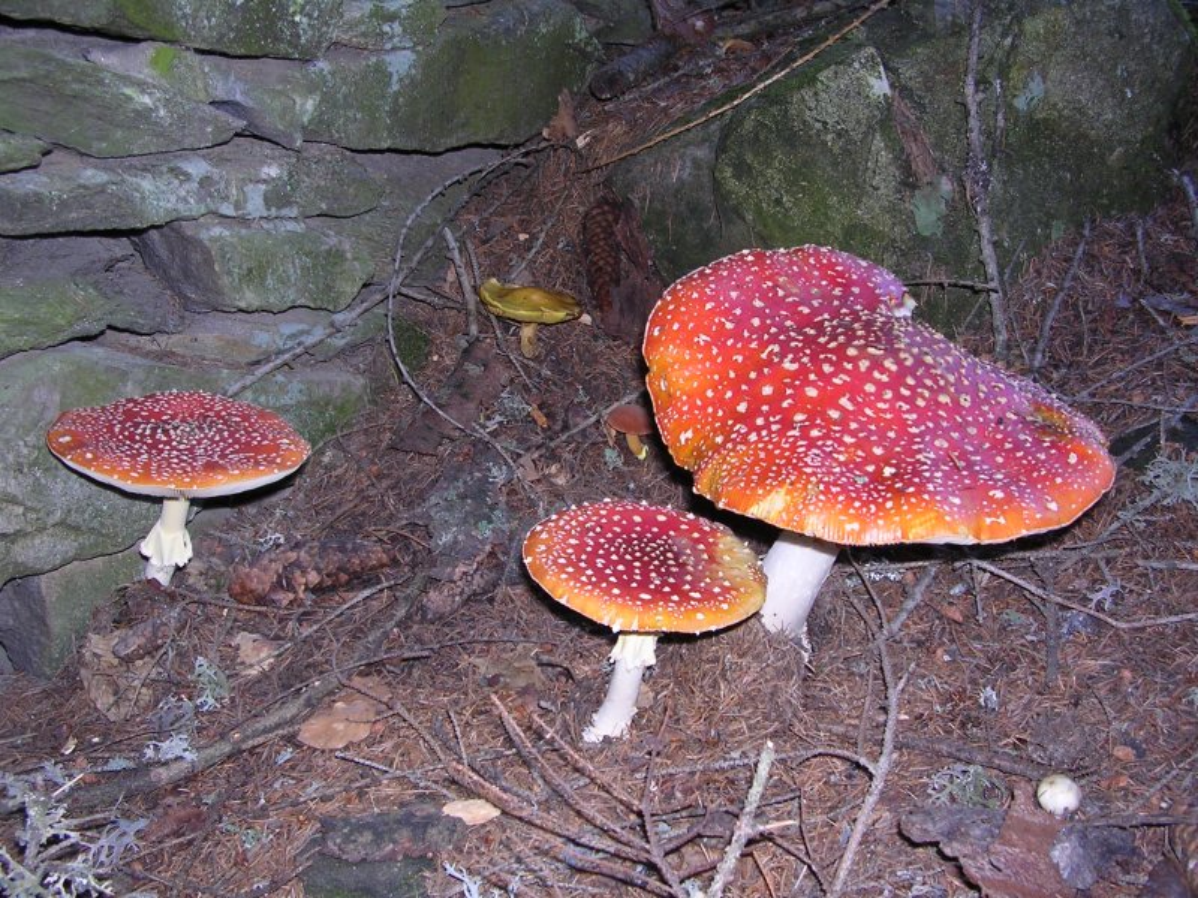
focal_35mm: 38
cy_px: 449
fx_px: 1315
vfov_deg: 37.7
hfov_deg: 49.0
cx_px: 599
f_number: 2.8
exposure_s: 1/60.1
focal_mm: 5.8
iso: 100
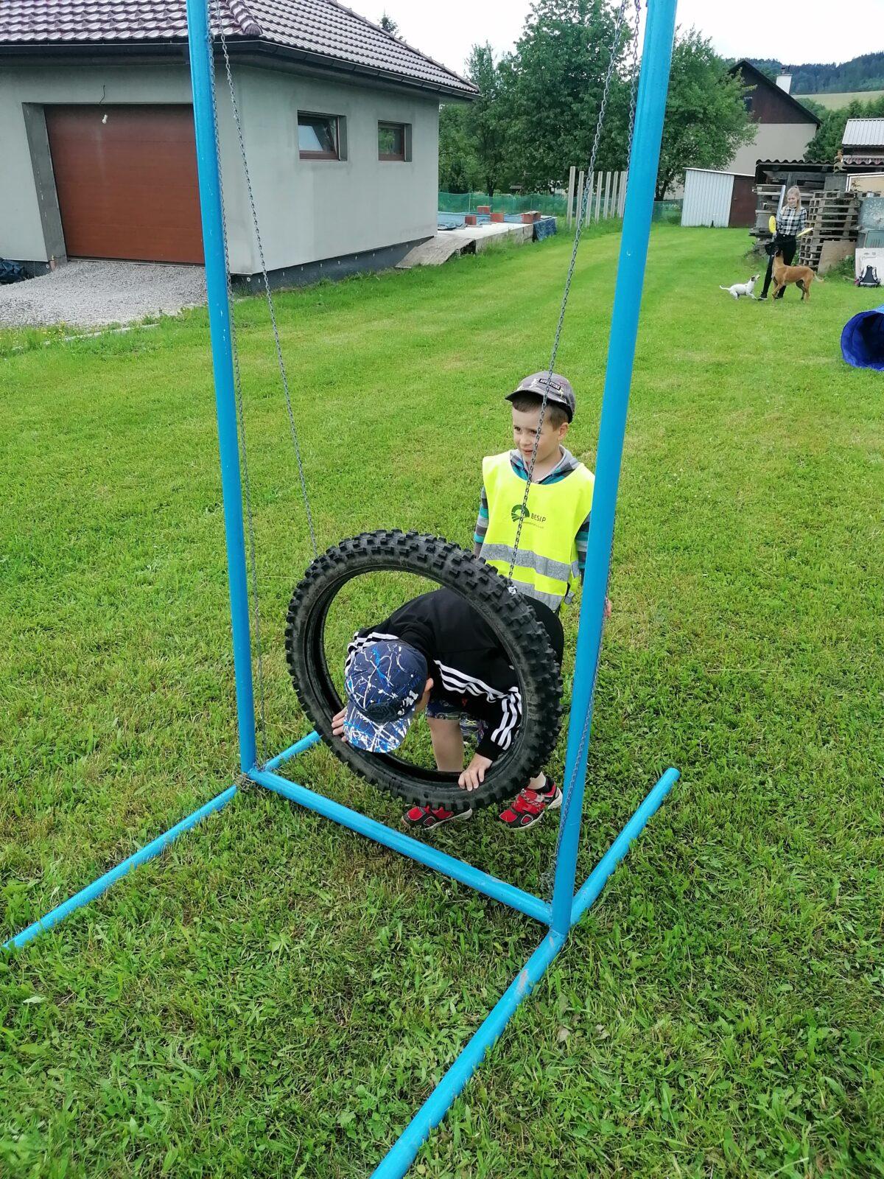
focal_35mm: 27
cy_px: 590
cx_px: 442
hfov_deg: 51.4
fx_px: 919
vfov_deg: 65.3
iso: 100
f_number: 1.8
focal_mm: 4.75
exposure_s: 1/900
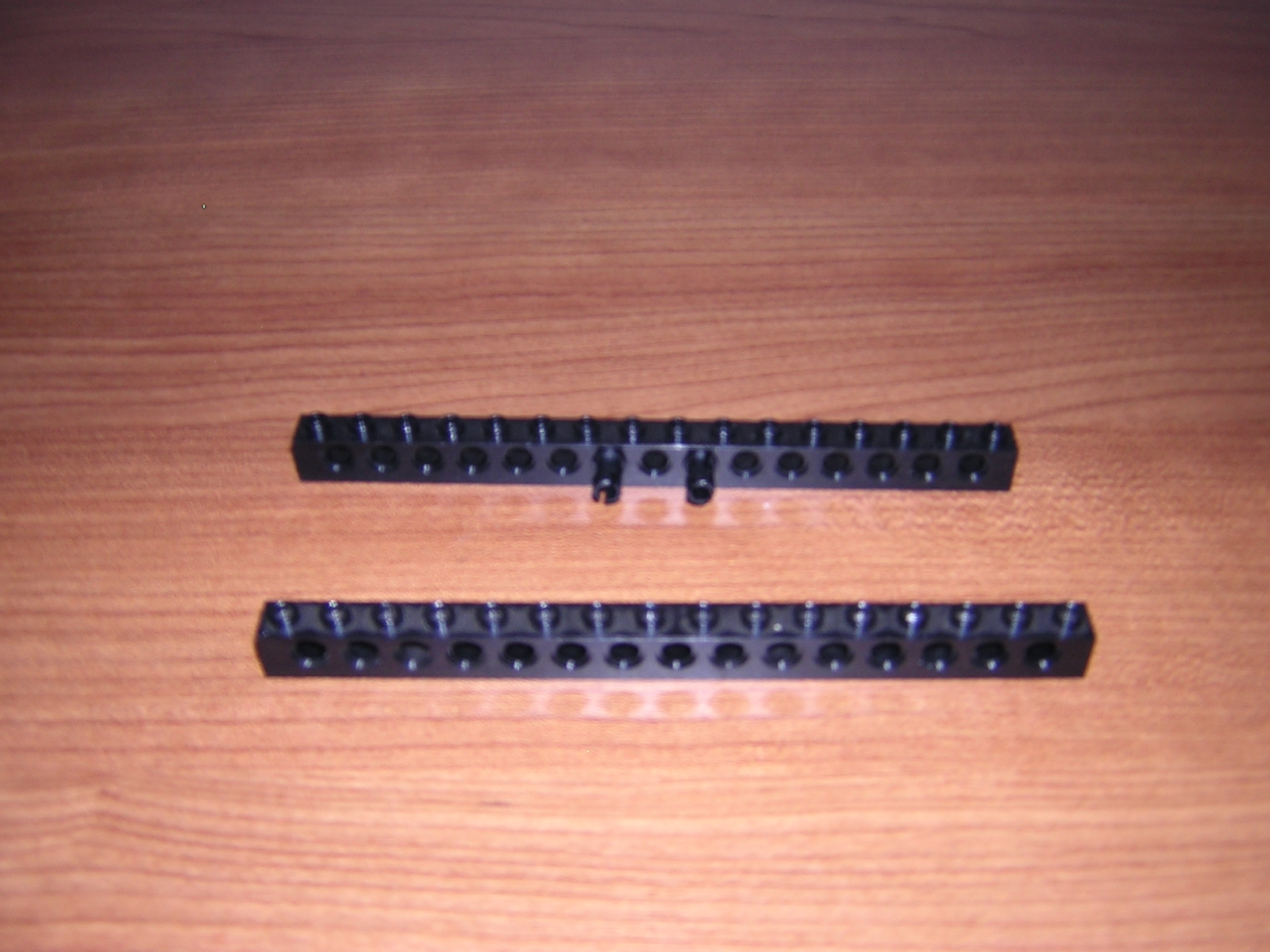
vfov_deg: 39.7
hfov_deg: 51.4
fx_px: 1321
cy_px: 476
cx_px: 635
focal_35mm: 36
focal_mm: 4.7
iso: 100
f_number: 2.6
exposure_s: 1/60.1
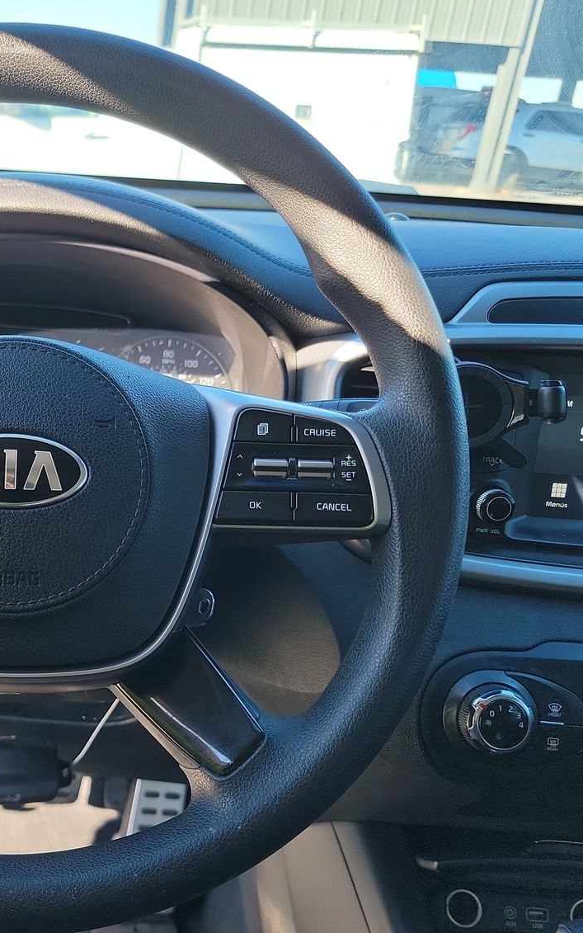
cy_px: 478
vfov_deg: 54.0
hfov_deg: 33.2
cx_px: 41
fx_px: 915
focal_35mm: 36
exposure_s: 1/59
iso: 70
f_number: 1.8
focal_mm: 6.7
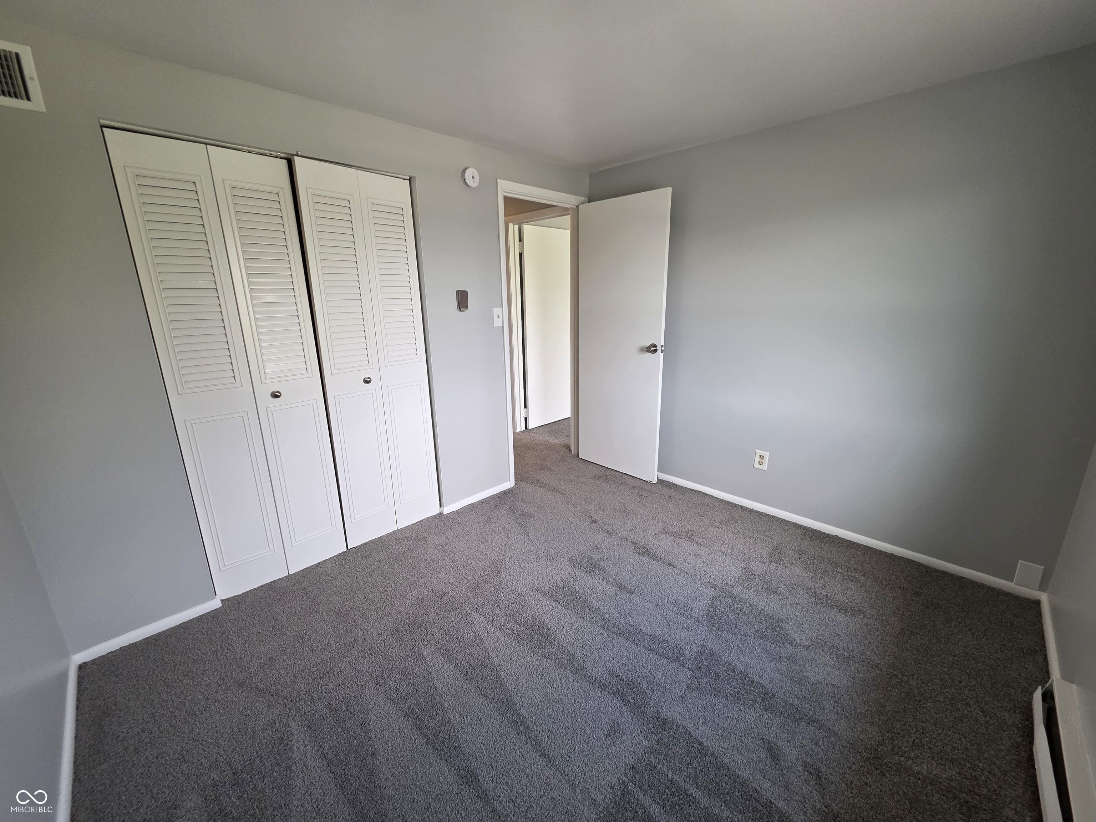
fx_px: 412
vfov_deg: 89.9
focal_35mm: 13
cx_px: 548
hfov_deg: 106.2
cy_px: 411
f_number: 1.9
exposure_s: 1/120
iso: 200
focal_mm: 2.2
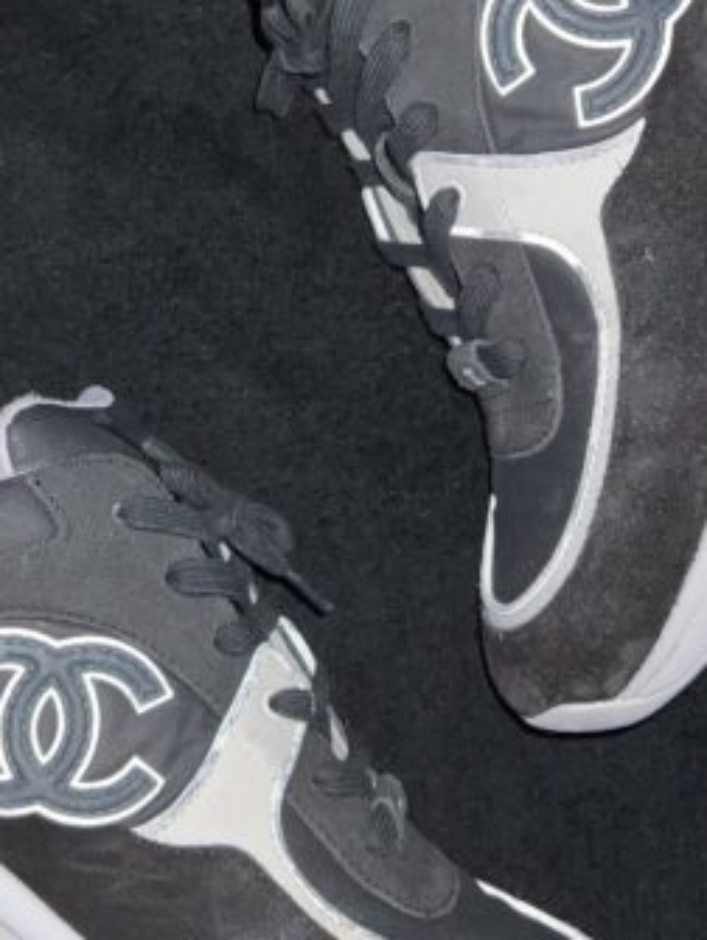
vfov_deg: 31.2
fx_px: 1685
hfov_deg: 23.6
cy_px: 446
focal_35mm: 62
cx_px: 236
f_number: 1.5
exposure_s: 1/4
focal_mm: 5.7
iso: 32
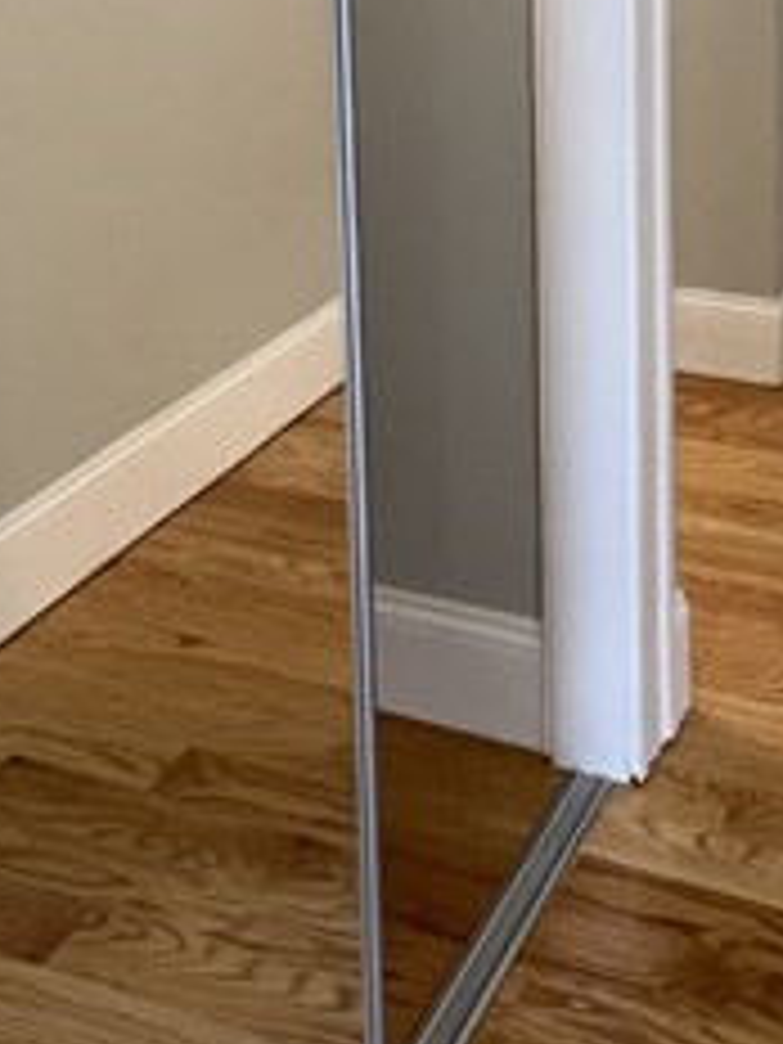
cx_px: 792
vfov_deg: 36.2
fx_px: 1297
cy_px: -144
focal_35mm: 43
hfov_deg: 31.0
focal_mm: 1.57
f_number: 1.8
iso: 160
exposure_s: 1/60
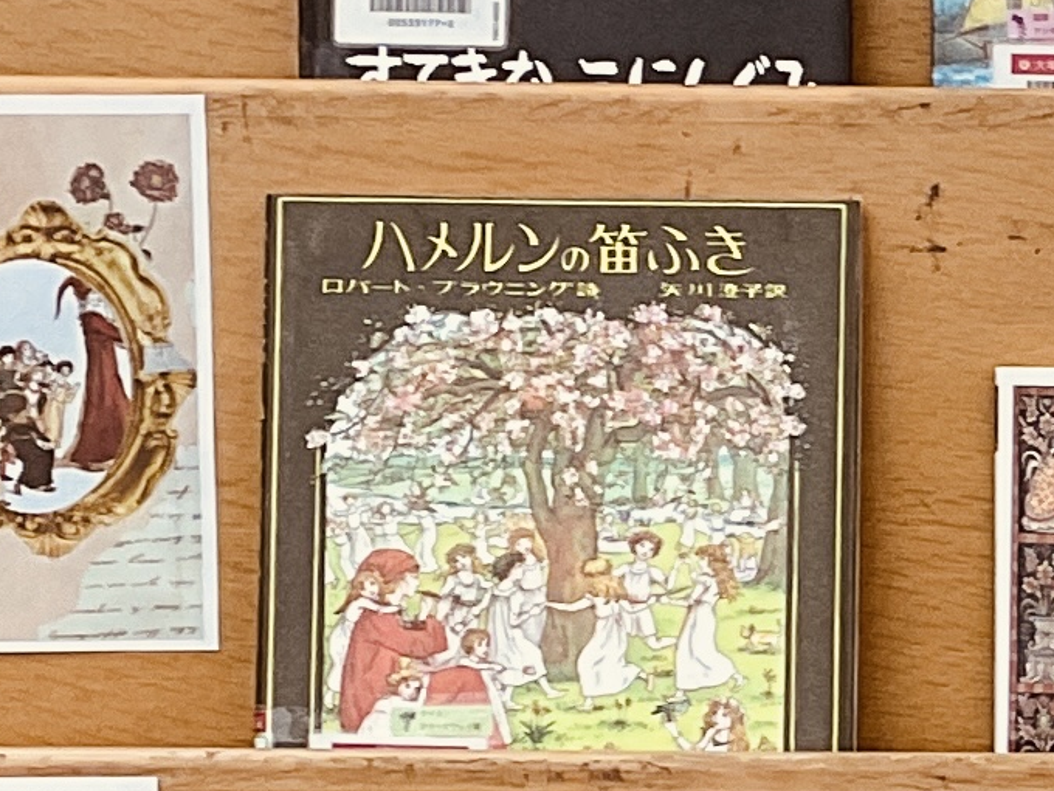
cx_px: 1564
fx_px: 5237
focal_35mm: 172
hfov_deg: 11.1
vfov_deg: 8.6
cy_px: 699
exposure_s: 1/60
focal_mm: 3
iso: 50
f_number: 1.8
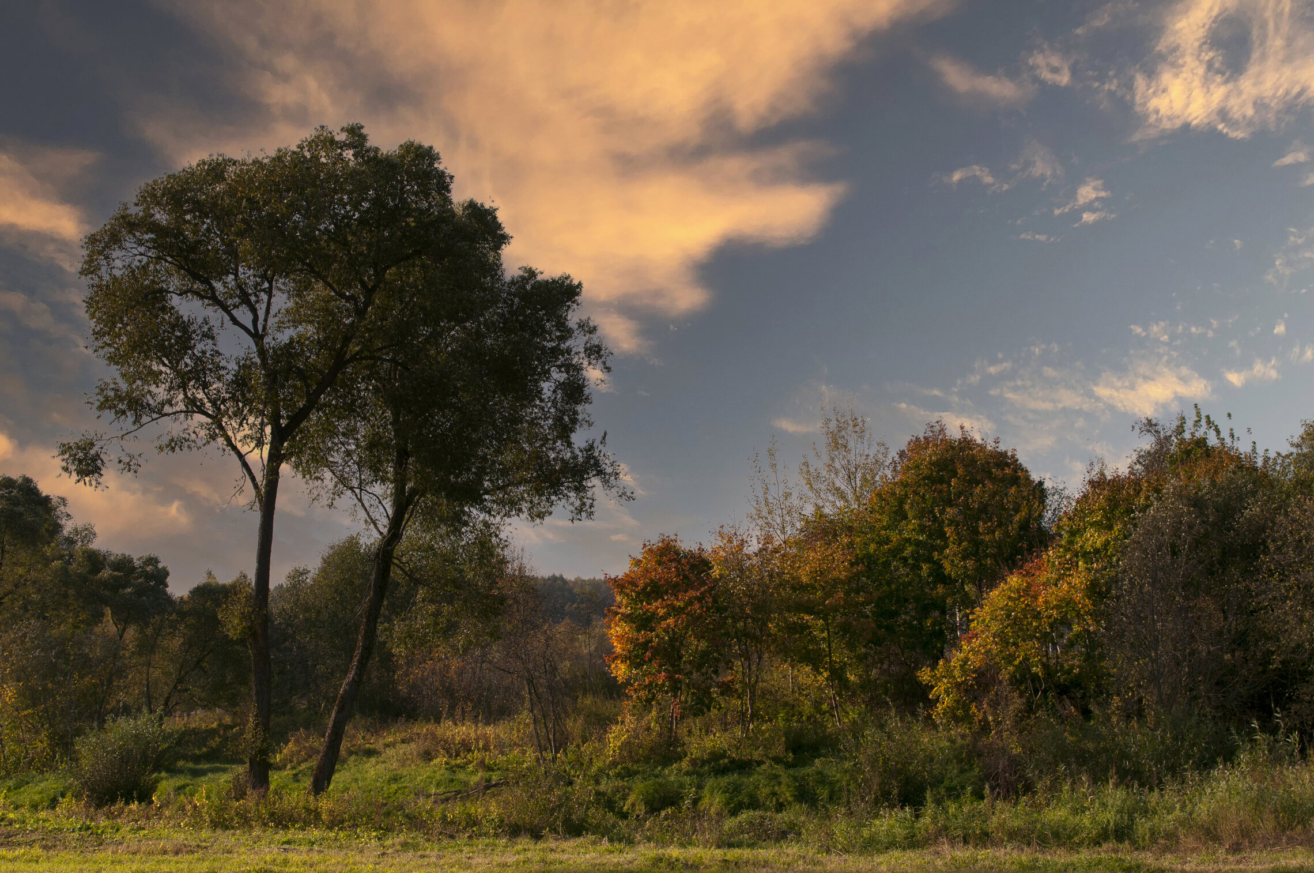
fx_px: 1750
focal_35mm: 48
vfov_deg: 28.0
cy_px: 436
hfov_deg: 41.2
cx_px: 657
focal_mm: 32
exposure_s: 1/640
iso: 200
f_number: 9
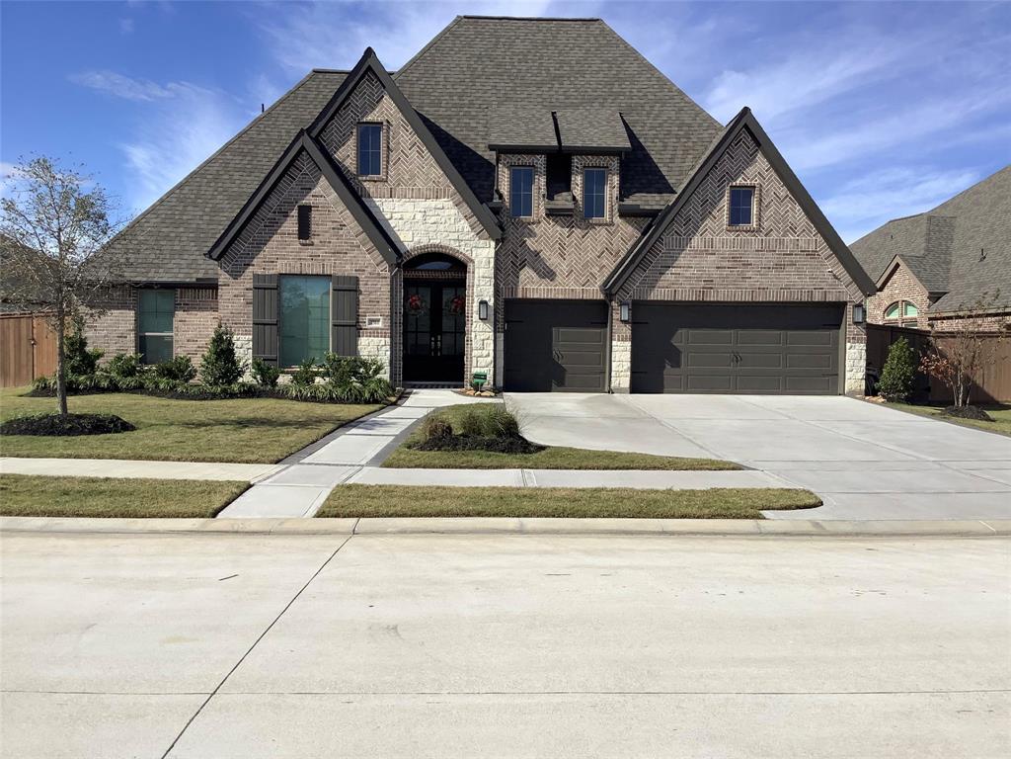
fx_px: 905
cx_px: 506
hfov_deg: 58.4
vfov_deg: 45.4
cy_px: 380
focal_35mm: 31
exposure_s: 1/1942
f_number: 2.4
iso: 25
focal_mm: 3.3
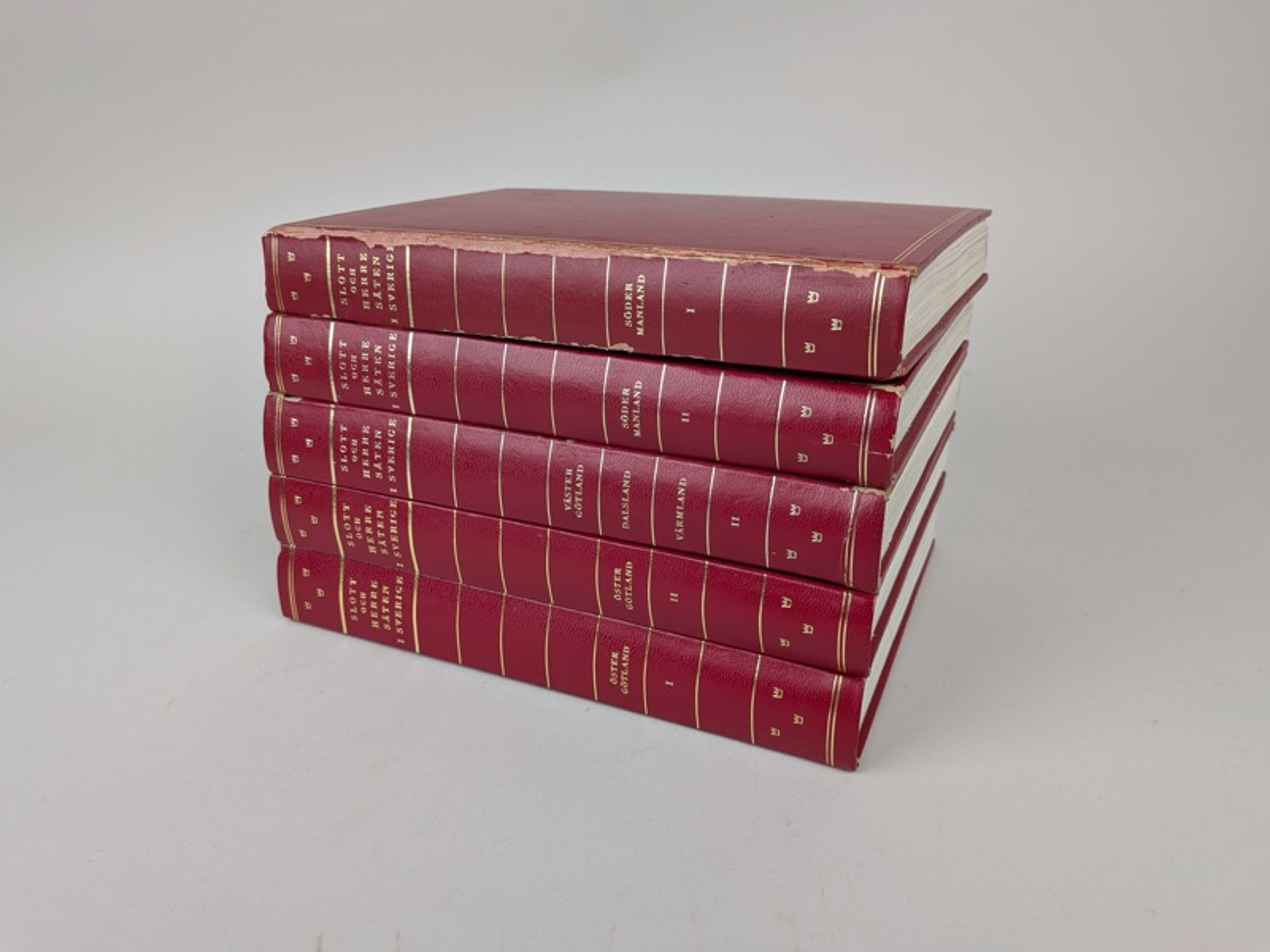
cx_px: 635
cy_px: 476
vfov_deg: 56.8
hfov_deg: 71.6
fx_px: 881
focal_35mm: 24
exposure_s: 1/120
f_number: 1.7
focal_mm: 4.53
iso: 29
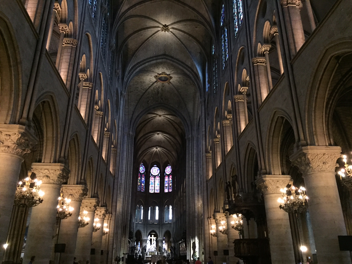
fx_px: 295
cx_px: 176
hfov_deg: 61.7
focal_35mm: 29
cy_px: 132
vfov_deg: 48.2
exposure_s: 1/17
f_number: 2.2
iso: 500
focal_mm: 4.15
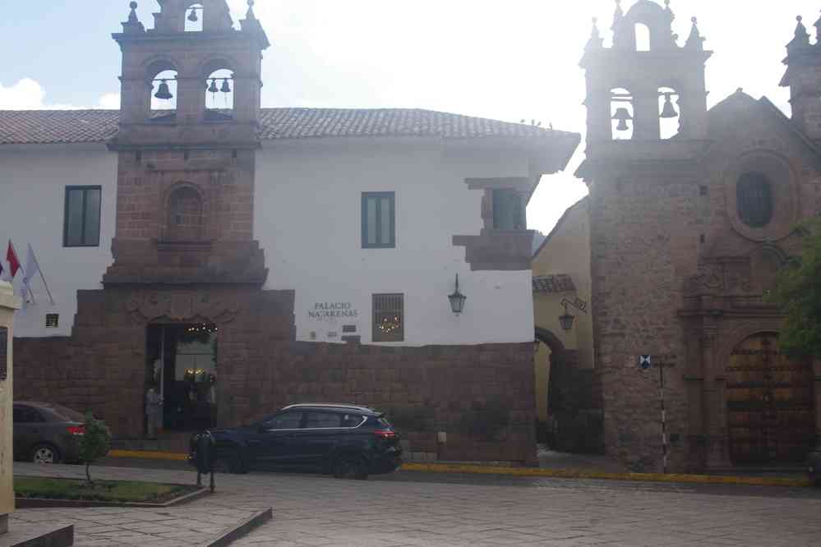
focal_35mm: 39
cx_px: 410
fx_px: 889
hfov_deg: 49.6
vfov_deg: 34.2
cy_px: 274
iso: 200
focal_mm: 26
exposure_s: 1/80
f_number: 11
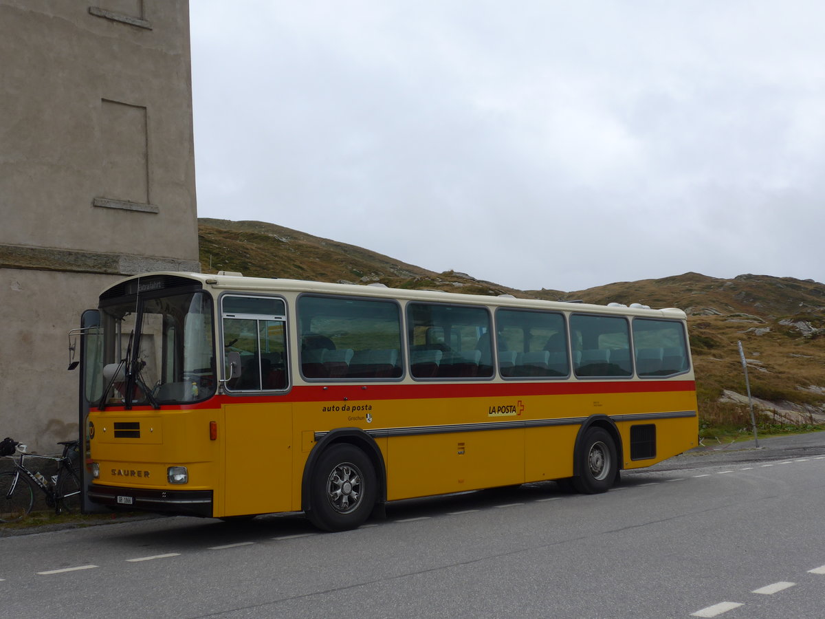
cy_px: 310
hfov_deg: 42.9
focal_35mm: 44
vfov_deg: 32.9
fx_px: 1049
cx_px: 412
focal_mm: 9
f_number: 2.8
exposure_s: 1/800
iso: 80
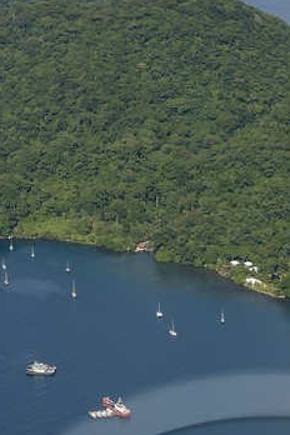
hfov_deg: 8.5
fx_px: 1945
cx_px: 272
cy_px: 762
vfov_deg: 11.8
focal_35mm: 161
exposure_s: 1/800
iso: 200
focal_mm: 35
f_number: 7.1
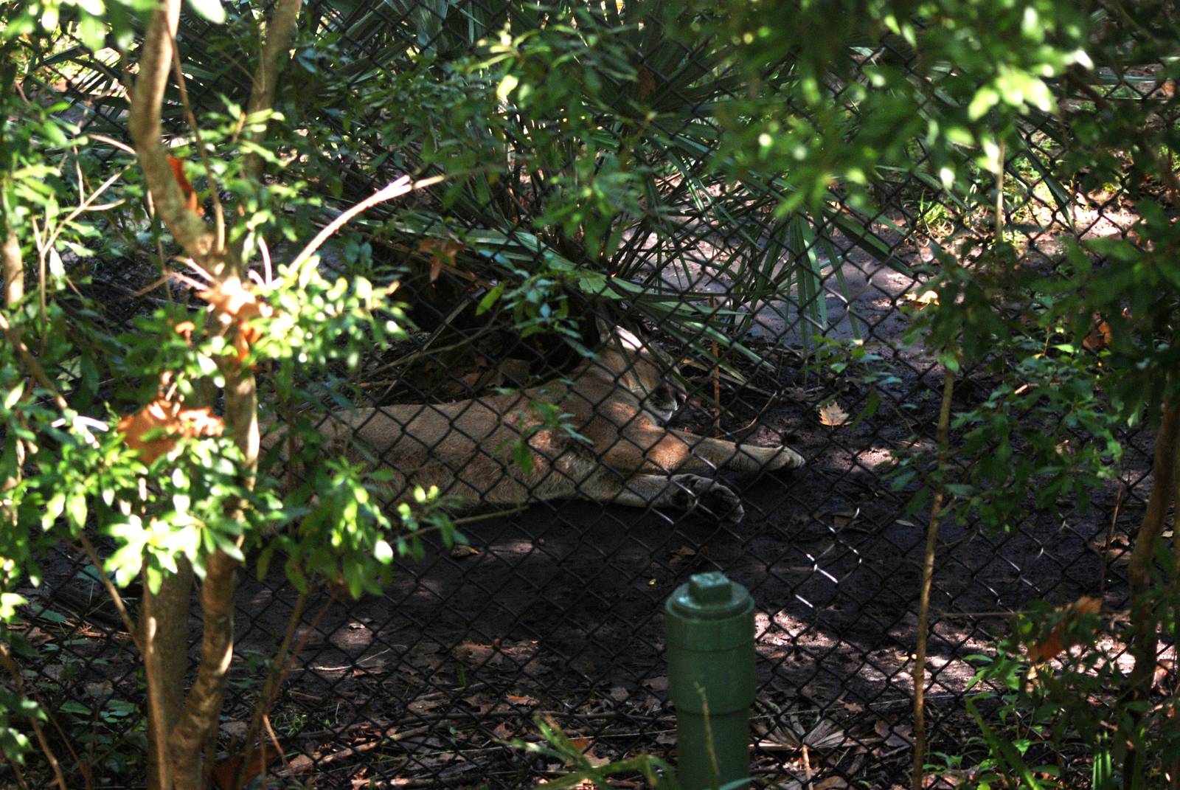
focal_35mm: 117
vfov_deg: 11.7
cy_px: 395
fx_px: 3840
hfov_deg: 17.5
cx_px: 590
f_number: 4
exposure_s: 1/160
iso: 400
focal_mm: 78
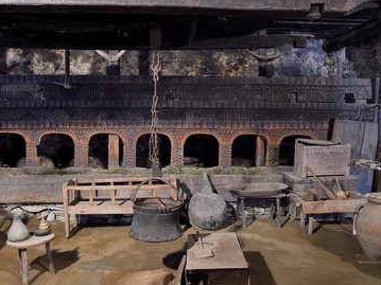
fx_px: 297
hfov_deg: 65.3
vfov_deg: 51.3
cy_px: 143
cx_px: 193
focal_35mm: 27
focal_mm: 24
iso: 1600
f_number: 7.1
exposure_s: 1/1.67
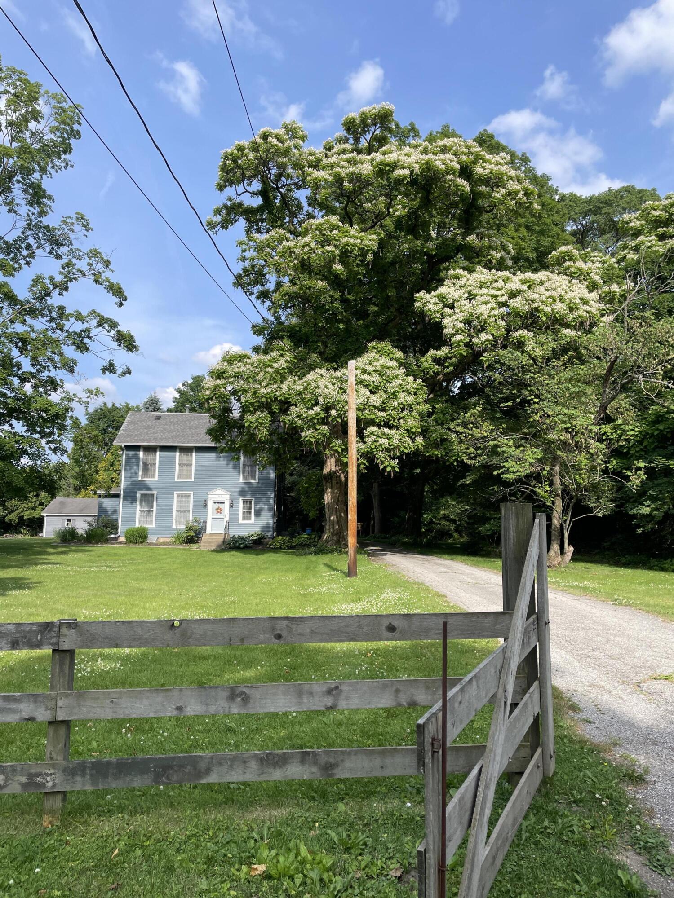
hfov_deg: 53.1
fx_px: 675
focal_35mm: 26
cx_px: 337
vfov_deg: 67.3
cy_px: 449
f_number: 1.6
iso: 32
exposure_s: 1/1949
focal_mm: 4.2
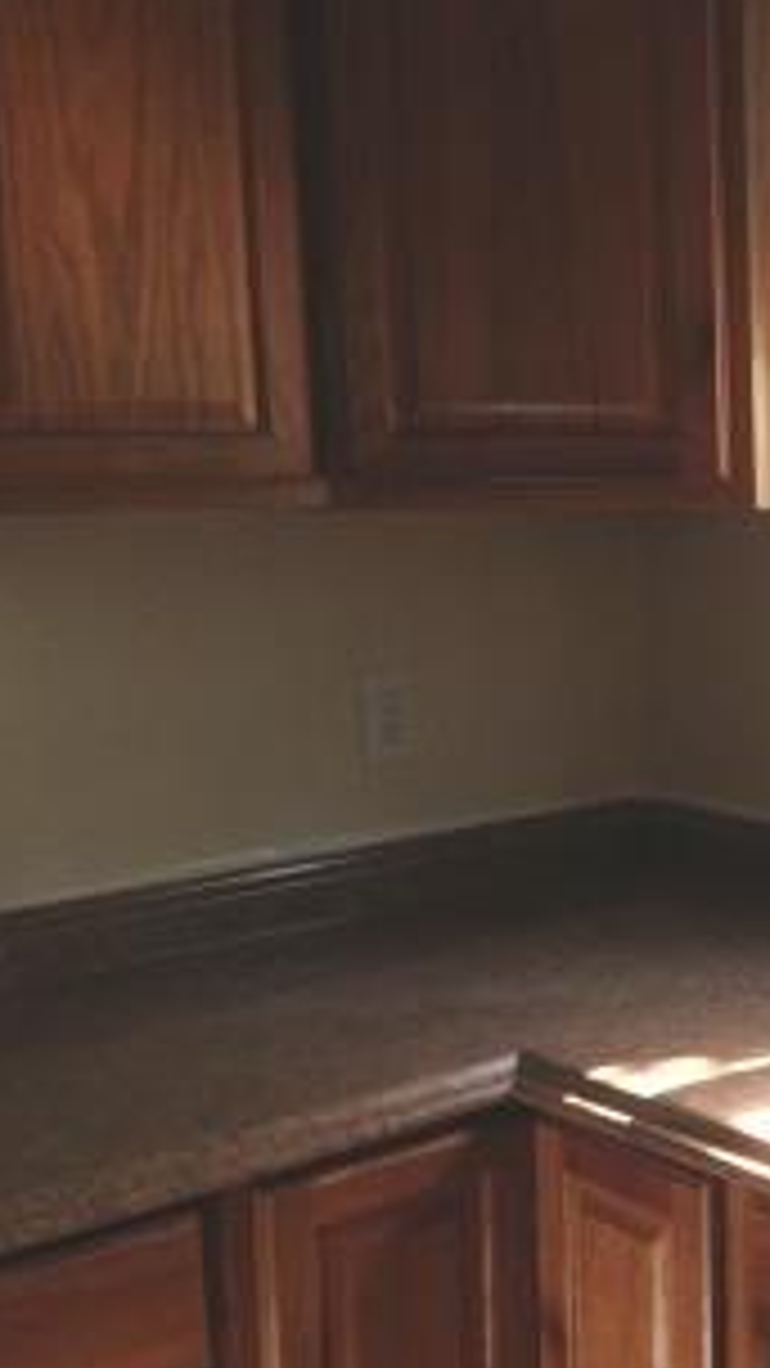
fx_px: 1924
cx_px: 995
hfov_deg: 20.7
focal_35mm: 53
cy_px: 720
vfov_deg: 39.2
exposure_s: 1/20
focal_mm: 4.12
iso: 100
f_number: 2.4
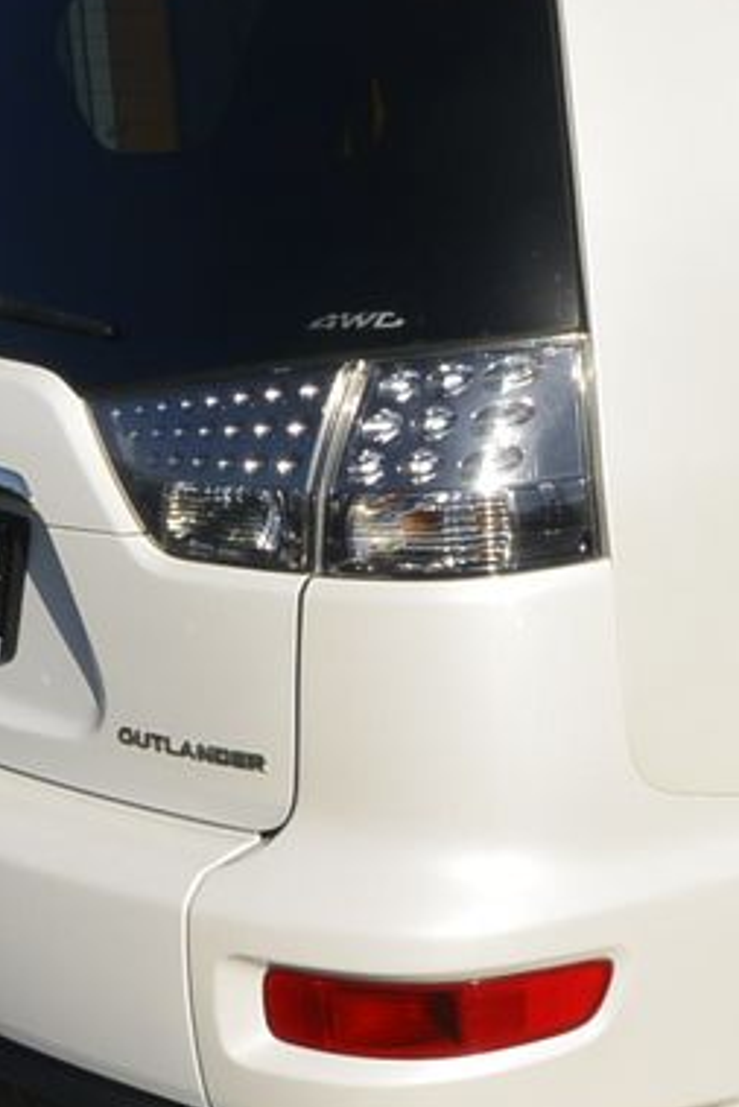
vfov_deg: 27.7
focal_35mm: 73
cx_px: 789
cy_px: 586
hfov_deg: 18.1
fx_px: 2246
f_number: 13
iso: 160
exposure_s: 1/250
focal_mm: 10
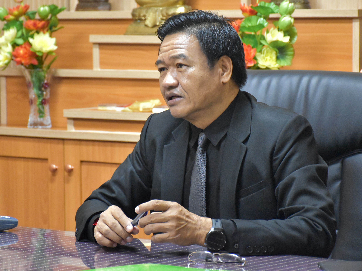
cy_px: 132
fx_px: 1658
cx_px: 170
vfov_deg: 9.4
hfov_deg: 12.5
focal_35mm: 159
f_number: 5.3
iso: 6400
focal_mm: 95
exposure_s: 1/30
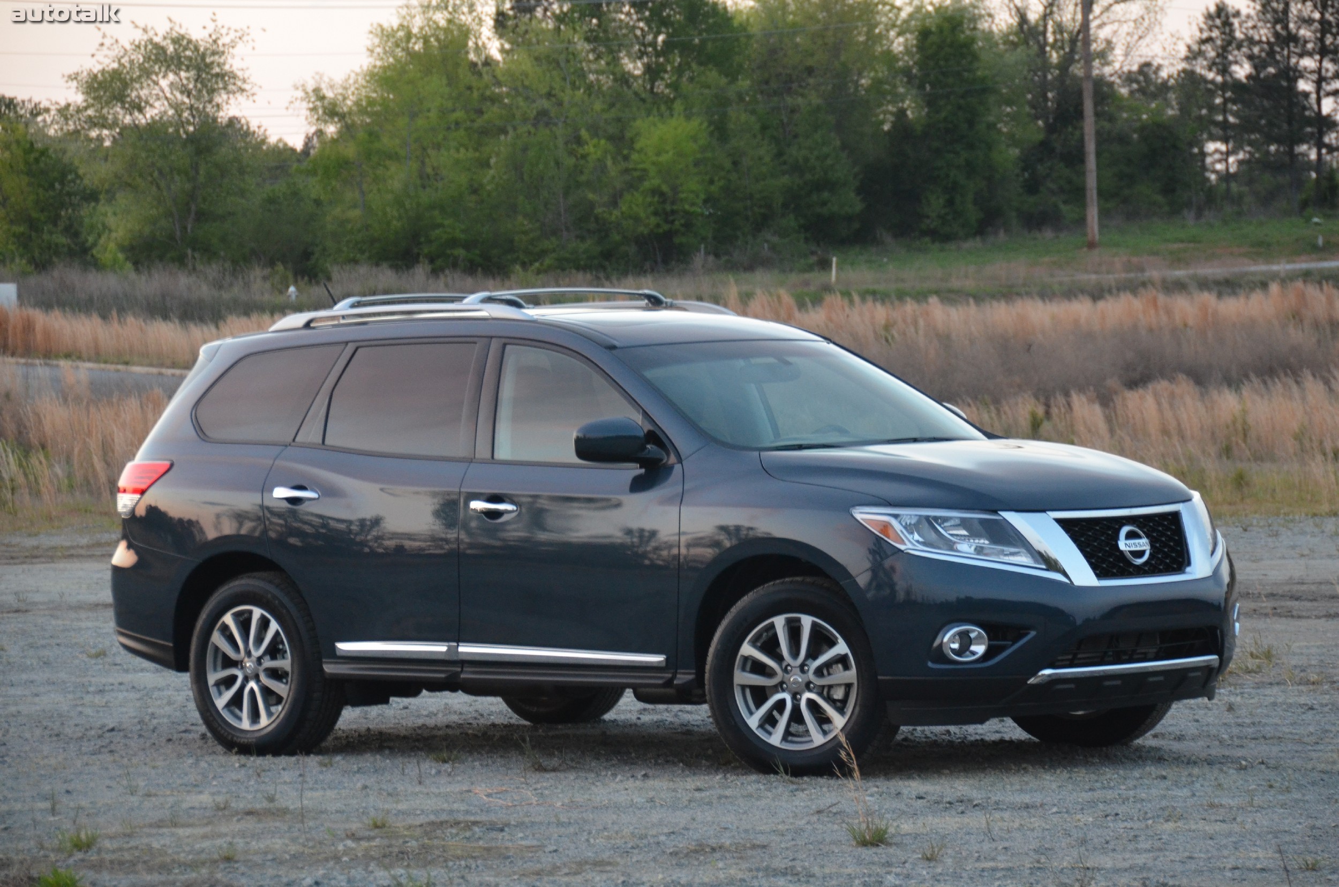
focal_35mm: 142
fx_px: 5289
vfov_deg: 9.6
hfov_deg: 14.4
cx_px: 670
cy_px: 444
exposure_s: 1/50
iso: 1600
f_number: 5.3
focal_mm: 95
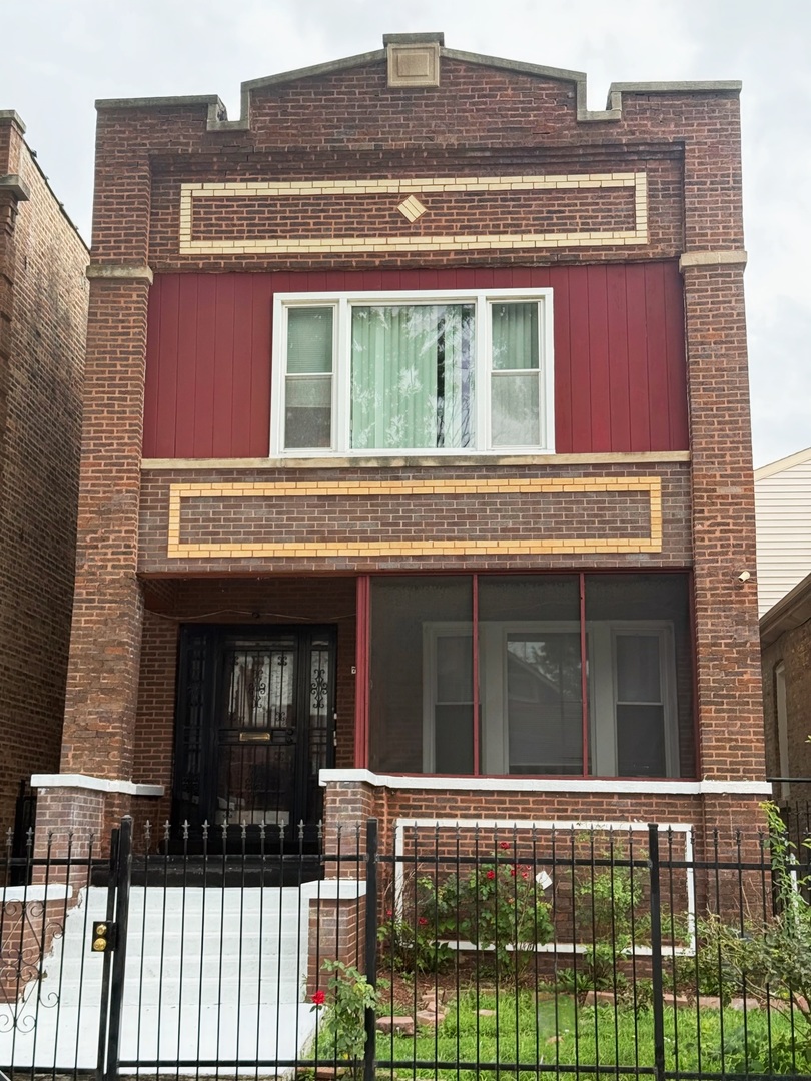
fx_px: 1499
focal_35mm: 48
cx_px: 406
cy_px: 540
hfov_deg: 30.3
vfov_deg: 39.7
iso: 100
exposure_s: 1/865
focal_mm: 6.76
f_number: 1.78
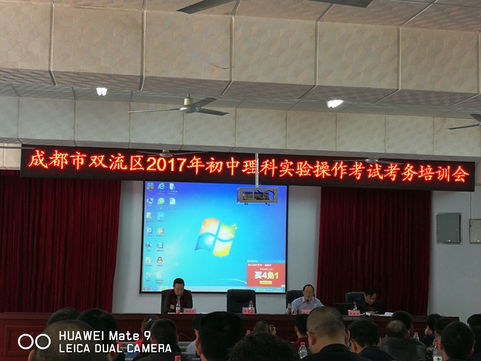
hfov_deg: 35.5
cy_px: 180
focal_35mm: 54
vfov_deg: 27.0
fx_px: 750
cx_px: 240
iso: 100
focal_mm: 3.95
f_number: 2.2
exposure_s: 1/50
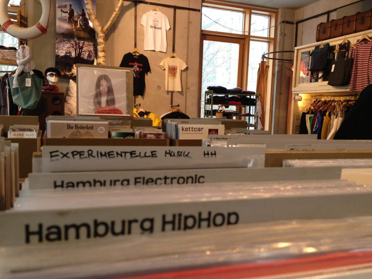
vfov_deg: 39.7
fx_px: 387
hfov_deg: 51.4
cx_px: 183
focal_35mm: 36
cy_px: 143
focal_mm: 4.28
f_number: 2.4
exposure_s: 1/20
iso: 80
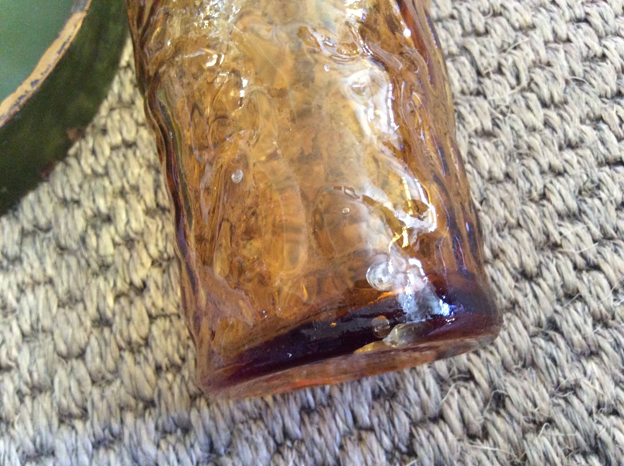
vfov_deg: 44.1
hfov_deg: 56.9
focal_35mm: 32
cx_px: 312
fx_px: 576
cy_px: 233
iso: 320
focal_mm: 3.3
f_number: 2.4
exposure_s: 1/20
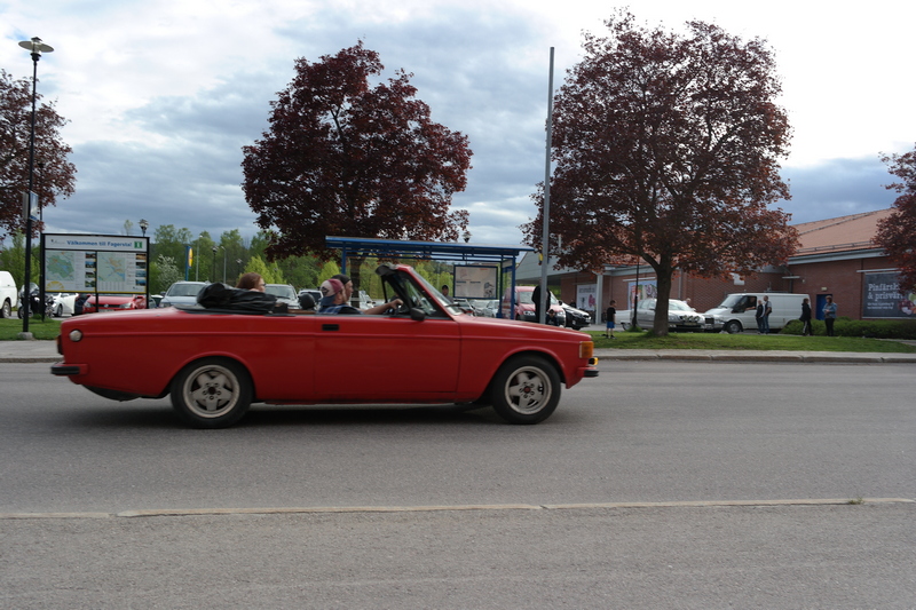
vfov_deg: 43.6
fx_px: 763
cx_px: 458
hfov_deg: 61.9
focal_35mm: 30
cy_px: 305
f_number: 5
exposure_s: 1/200
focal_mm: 20
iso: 100
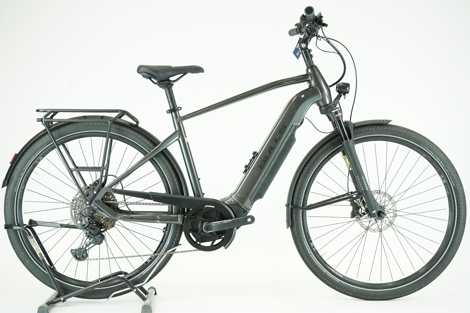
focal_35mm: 57
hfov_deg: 35.1
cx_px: 235
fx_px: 744
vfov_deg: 23.8
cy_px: 156
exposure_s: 1/200
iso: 4000
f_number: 7.1
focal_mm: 57
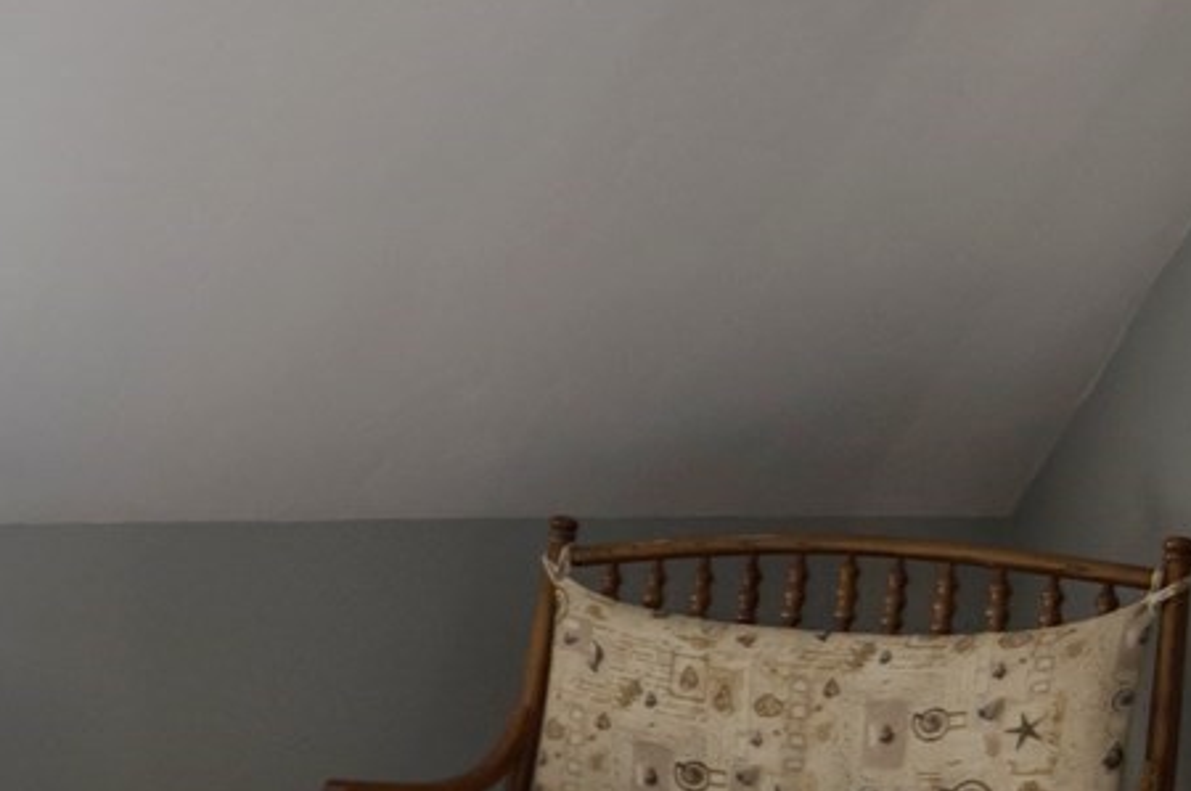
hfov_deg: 22.3
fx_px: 2710
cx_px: -341
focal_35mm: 82
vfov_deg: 16.6
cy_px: 335
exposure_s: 1/25
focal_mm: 12
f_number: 5
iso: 200
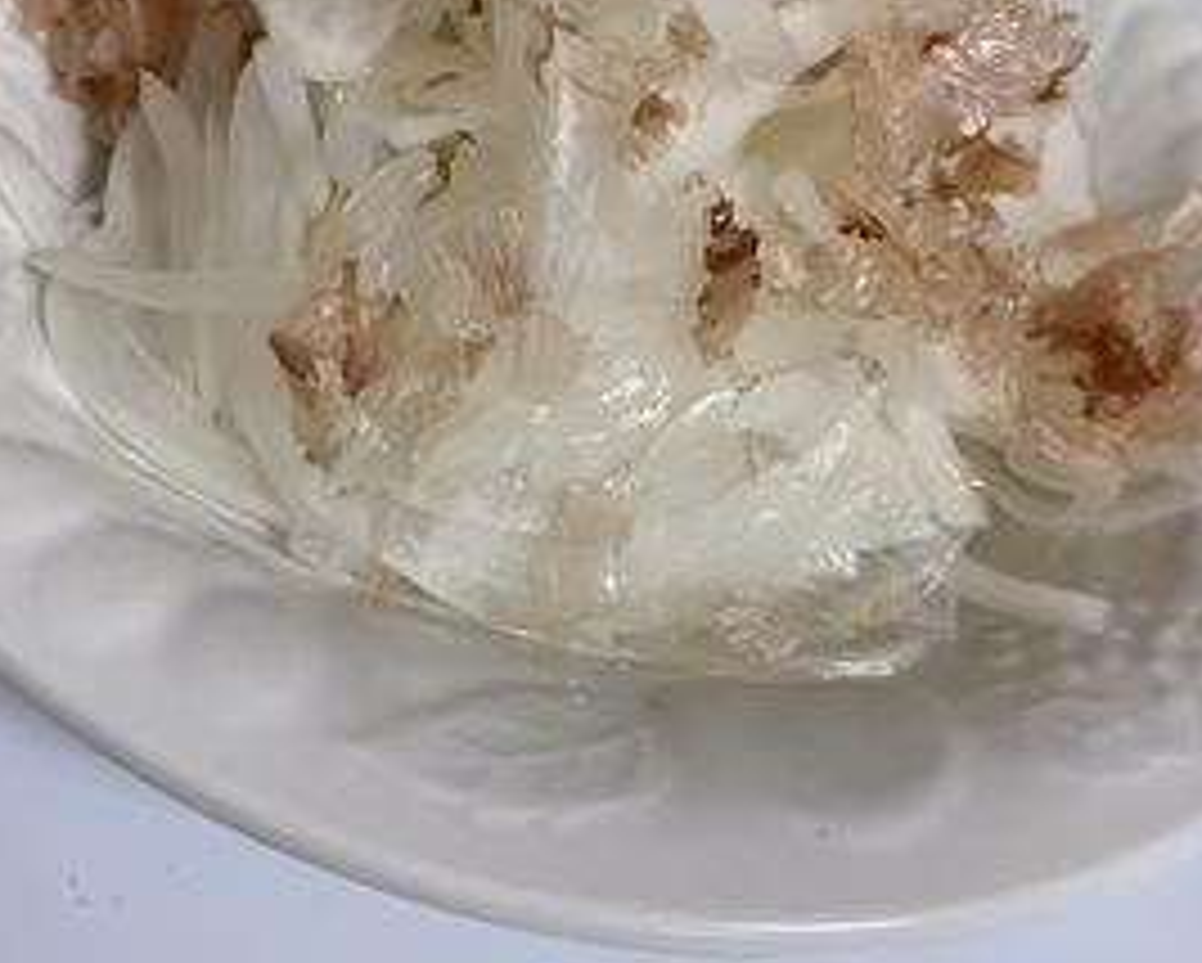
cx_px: 590
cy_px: 284
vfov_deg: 38.5
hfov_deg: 47.9
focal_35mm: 38
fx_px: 1353
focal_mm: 4.25
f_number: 1.8
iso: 50
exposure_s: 1/50
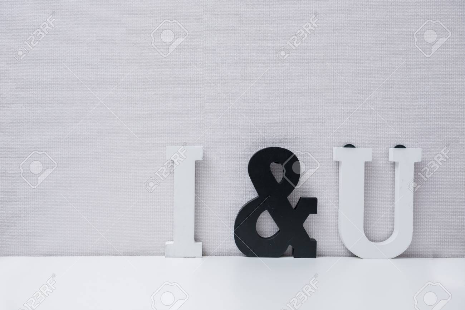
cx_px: 232
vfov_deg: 35.1
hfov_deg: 50.7
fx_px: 491
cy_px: 155
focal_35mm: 38
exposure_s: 1/80
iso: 100
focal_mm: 38
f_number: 5
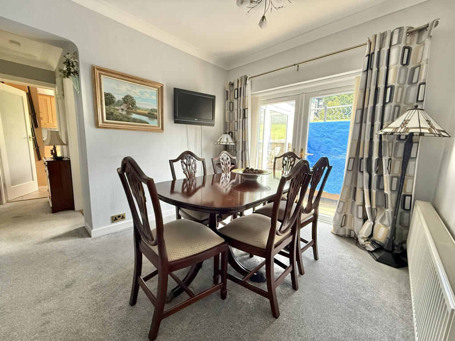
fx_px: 184
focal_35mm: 14
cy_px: 170
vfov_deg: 85.7
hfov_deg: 102.1
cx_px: 228
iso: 320
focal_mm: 2.22
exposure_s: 1/61
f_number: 2.2
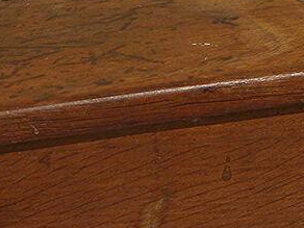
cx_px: 156
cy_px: 231
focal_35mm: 167
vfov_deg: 8.8
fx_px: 1467
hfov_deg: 11.8
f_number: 4.1
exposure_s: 1/1300
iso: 80
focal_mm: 10.9
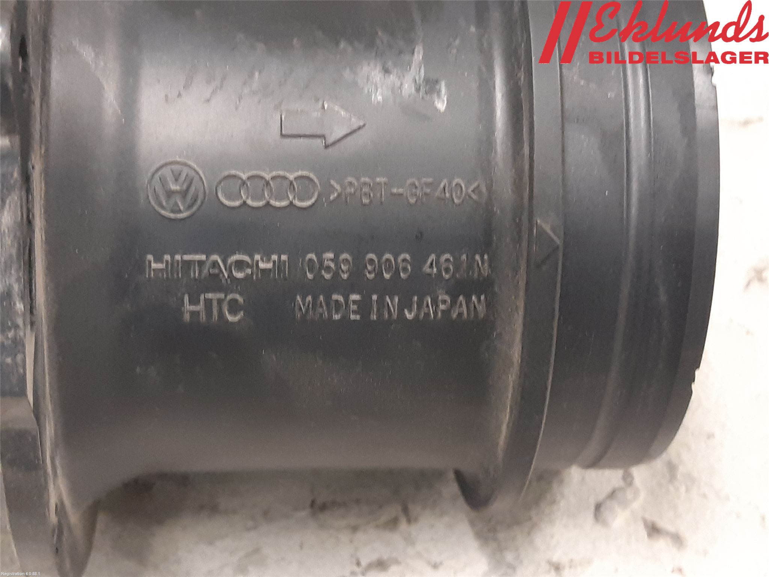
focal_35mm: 26
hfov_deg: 67.3
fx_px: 578
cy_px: 288
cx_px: 384
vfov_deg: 53.1
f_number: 1.7
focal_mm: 3.93
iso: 200
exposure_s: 1/25
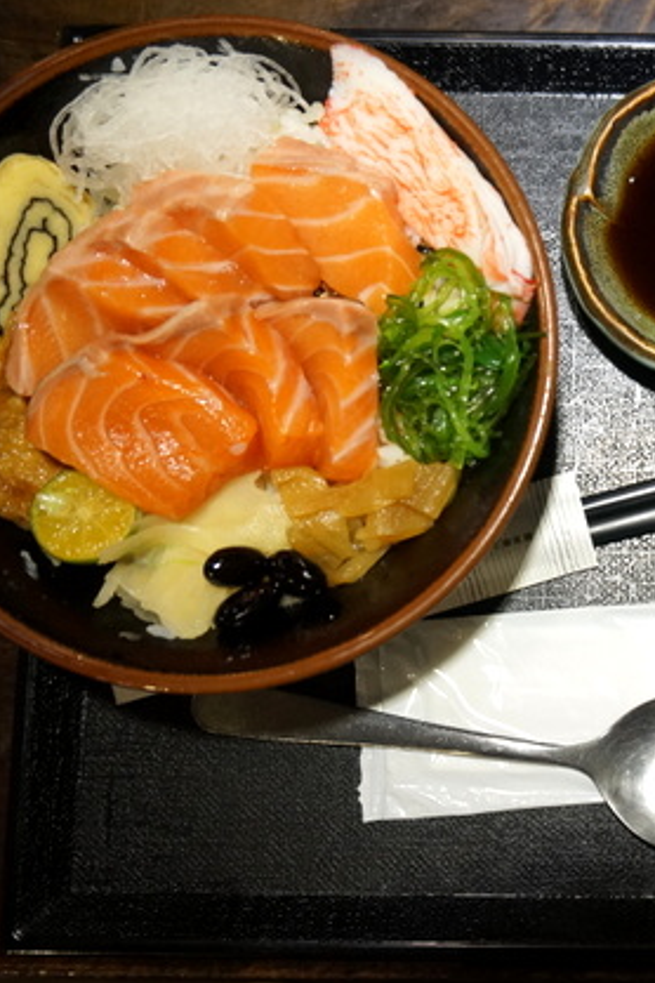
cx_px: 636
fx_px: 1255
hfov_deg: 27.7
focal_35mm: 46
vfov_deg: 42.7
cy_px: 499
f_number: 4
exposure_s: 1/60
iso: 640
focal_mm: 20
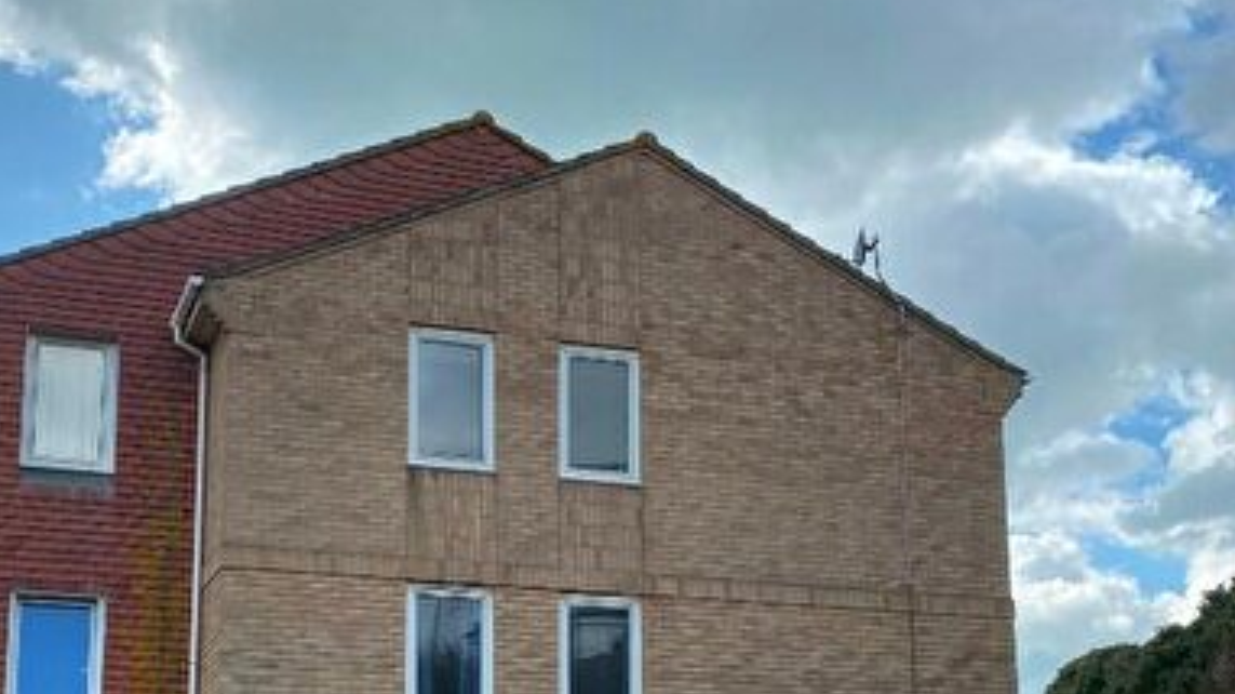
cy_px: 624
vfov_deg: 22.5
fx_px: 1702
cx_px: 558
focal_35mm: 52
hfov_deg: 39.8
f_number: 1.8
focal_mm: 4.25
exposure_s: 1/2577
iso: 32
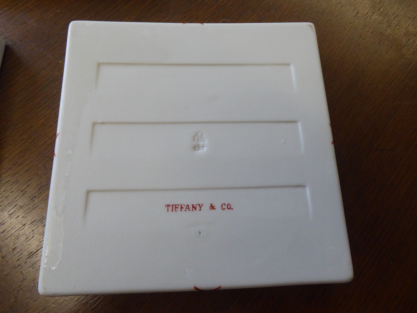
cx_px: 208
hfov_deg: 71.6
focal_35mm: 24
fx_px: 289
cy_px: 156
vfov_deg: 56.8
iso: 400
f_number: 4.5
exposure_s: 1/60
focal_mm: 4.3
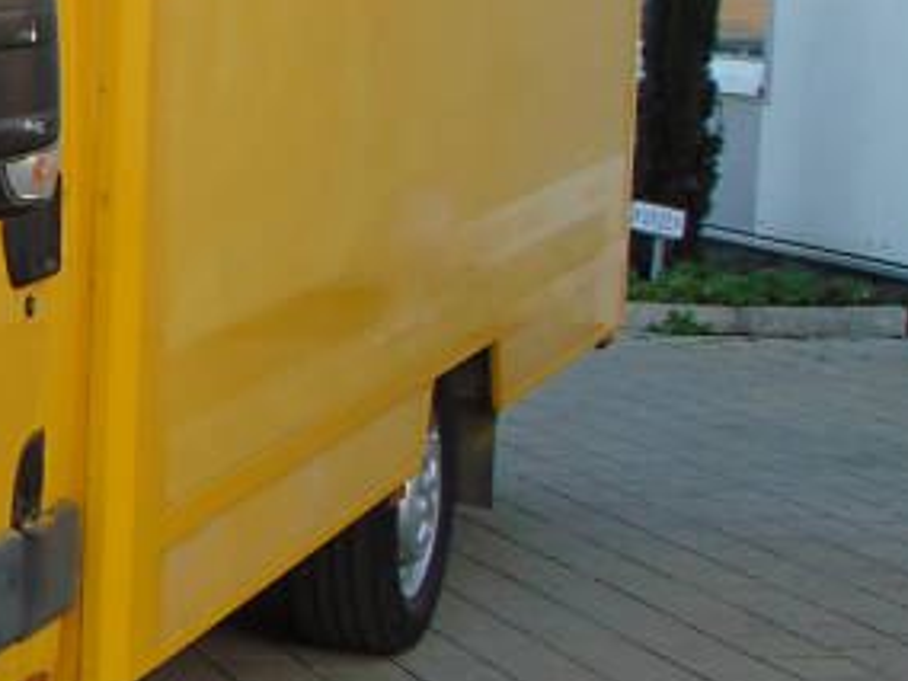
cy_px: 243
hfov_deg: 15.0
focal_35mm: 116
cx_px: -671
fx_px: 3043
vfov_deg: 12.8
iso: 80
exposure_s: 1/60
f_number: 3.2
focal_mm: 5.8
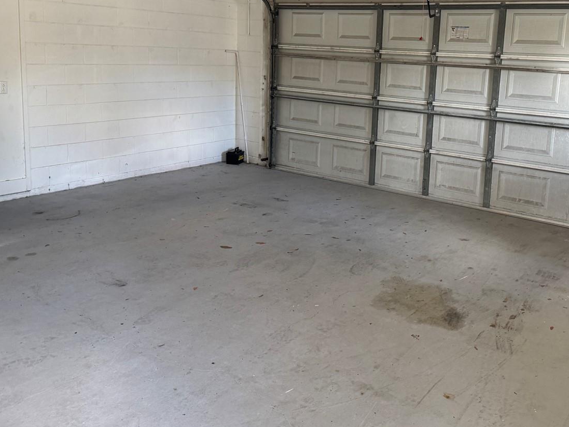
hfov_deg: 52.1
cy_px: 139
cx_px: 356
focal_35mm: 35
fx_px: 575
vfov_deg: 40.2
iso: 200
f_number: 1.78
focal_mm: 6.76
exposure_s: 1/101
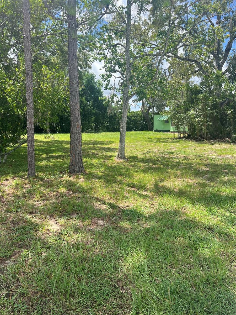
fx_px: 236
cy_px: 158
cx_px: 118
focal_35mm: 26
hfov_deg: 53.1
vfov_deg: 67.3
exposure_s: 1/1645
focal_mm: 5.7
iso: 50
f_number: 1.5
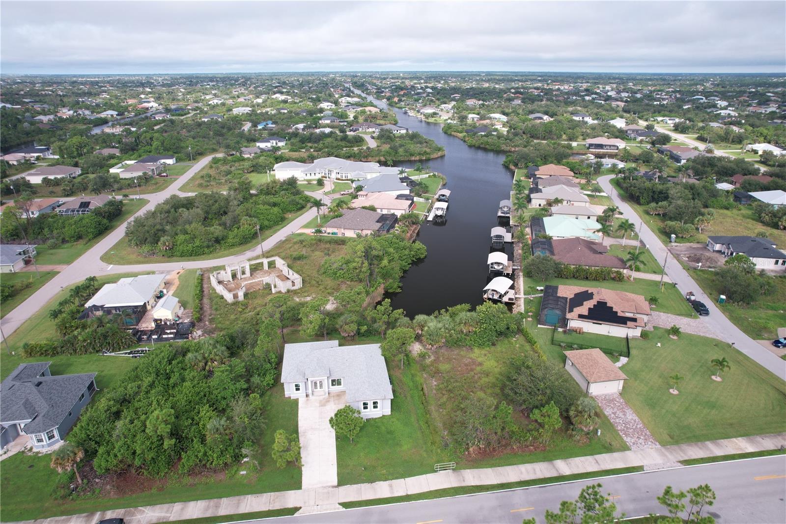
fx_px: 480
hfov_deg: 78.6
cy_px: 262
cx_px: 393
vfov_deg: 57.2
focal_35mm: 22
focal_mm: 8.38
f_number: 2.8
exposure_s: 1/320
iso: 110
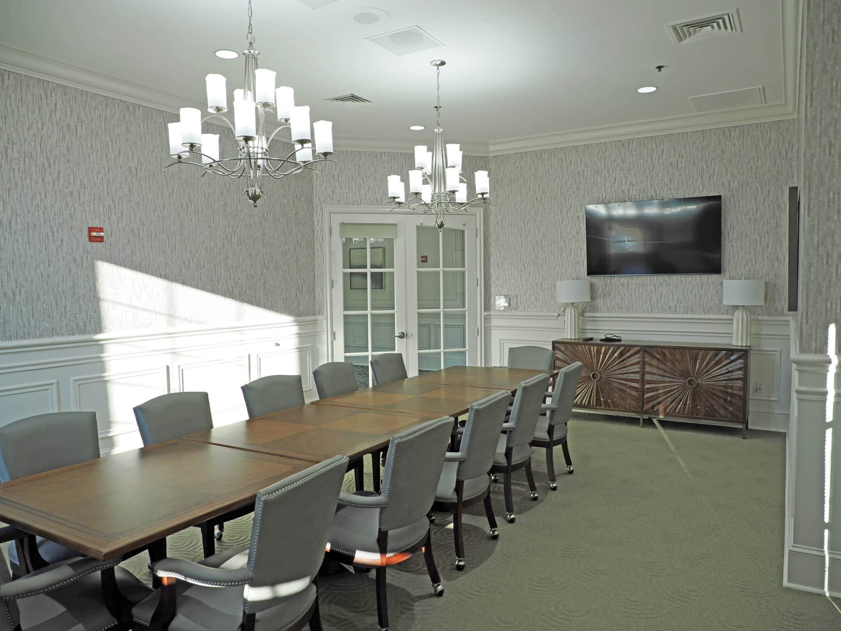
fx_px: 583
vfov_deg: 56.8
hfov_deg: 71.6
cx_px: 420
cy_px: 316
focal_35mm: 24
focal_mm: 12
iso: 400
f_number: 4
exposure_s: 1/100
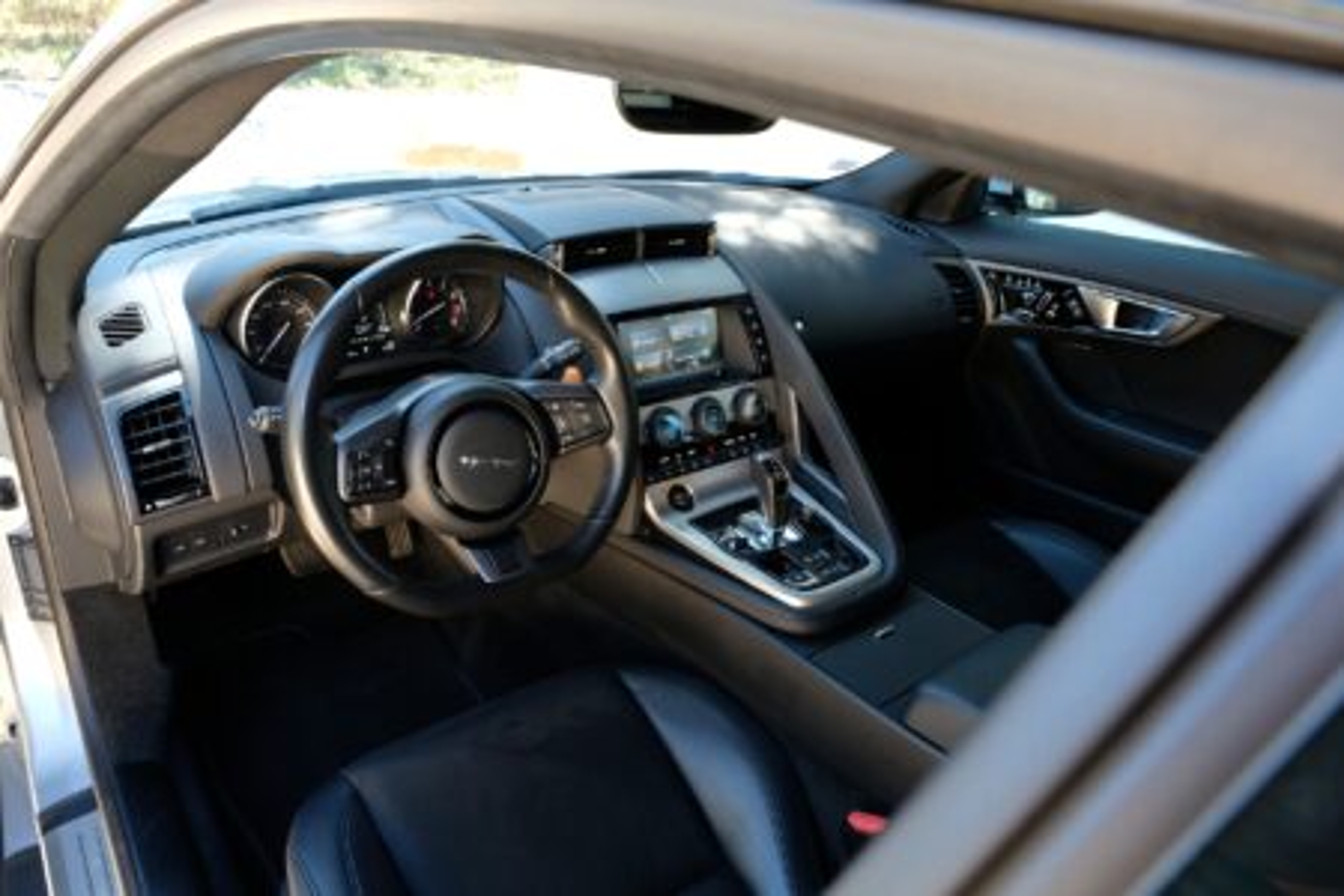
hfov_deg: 73.7
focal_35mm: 24
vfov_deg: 53.1
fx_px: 896
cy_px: 448
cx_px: 672
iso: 800
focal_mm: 16
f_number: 8
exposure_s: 1/30
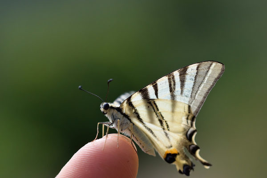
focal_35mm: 158
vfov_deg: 8.7
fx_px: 1168
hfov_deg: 13.0
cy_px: 89
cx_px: 134
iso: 1000
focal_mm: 105
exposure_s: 1/4000
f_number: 5.6
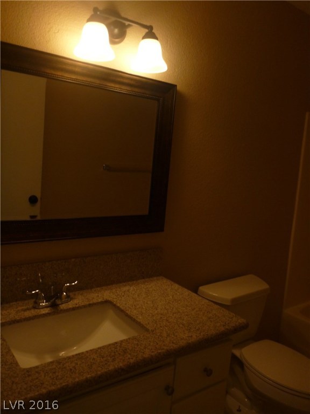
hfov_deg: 49.7
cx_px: 155
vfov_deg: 63.4
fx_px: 334
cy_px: 207
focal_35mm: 28
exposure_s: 1/60
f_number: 3.3
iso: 160
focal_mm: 4.9
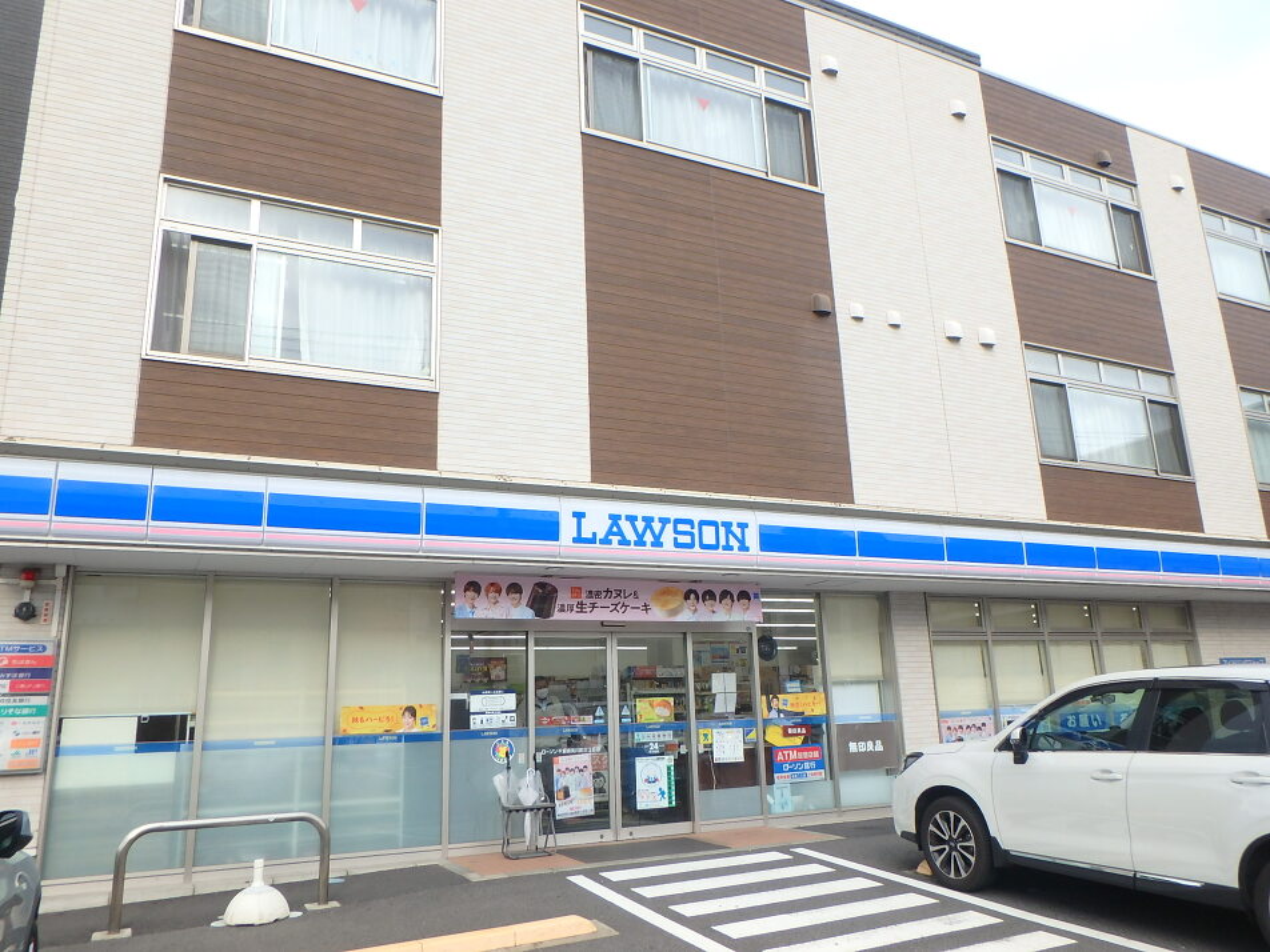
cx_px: 635
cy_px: 476
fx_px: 954
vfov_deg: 53.1
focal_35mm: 26
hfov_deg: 67.3
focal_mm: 4.7
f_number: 4.3
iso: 125
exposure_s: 1/200
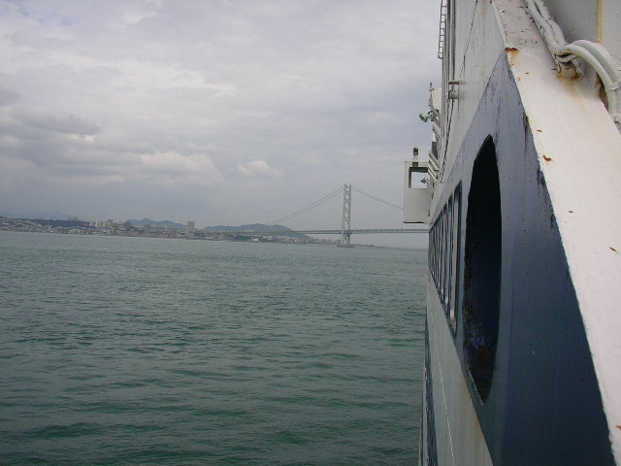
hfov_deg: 50.1
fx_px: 664
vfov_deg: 38.7
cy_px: 233
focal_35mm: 37
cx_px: 310
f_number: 6.9
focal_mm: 5.7
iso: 50
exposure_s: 1/1250
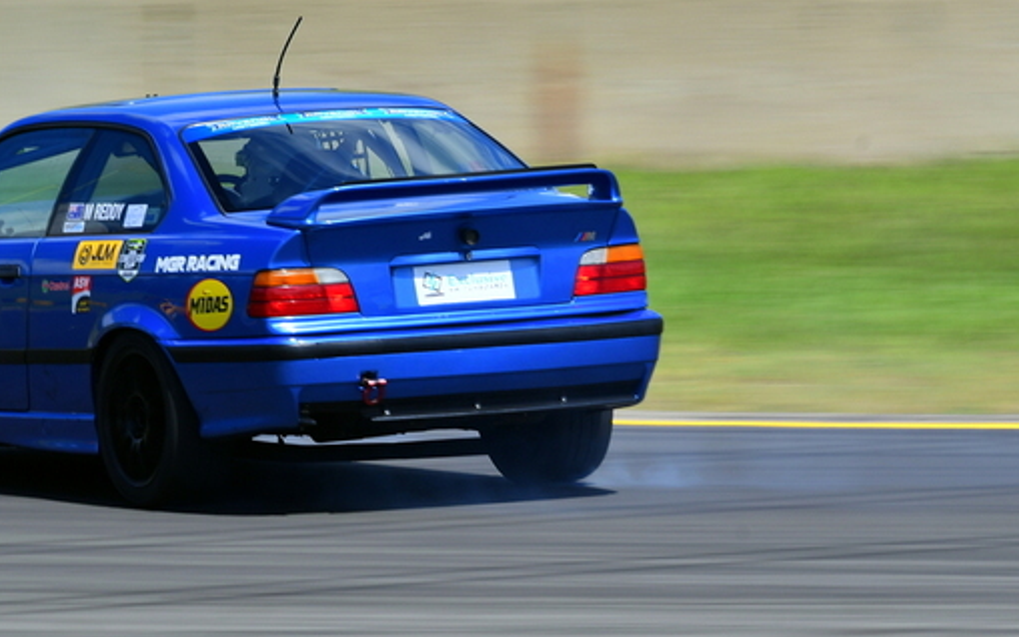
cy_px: 173
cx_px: 446
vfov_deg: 1.4
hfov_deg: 2.3
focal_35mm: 912
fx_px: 25324
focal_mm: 380
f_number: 11
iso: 100
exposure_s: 1/125
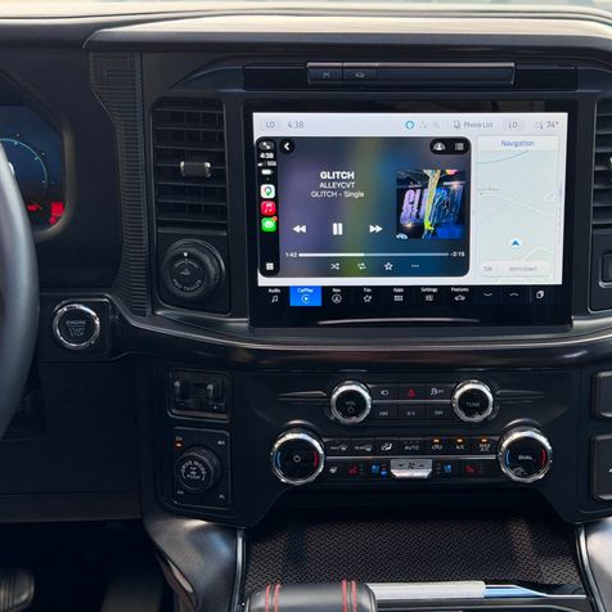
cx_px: 410
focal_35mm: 57
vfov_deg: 30.0
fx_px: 1140
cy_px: 306
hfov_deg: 29.8
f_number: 1.78
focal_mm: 6.76
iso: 64
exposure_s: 1/280
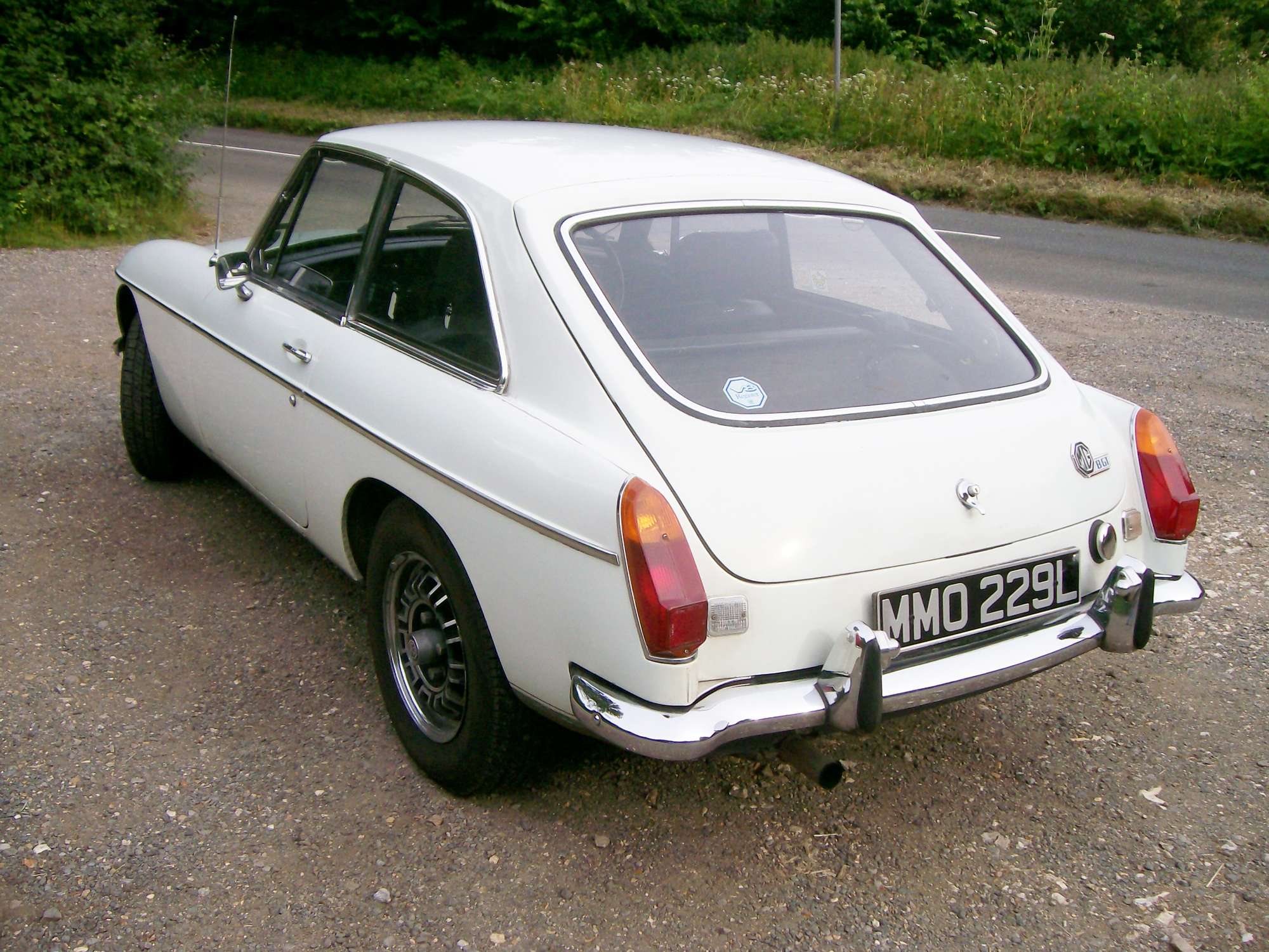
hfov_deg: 52.6
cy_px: 476
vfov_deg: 40.7
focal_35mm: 35
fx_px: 1283
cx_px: 634
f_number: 2.8
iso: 80
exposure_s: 1/684
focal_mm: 5.8
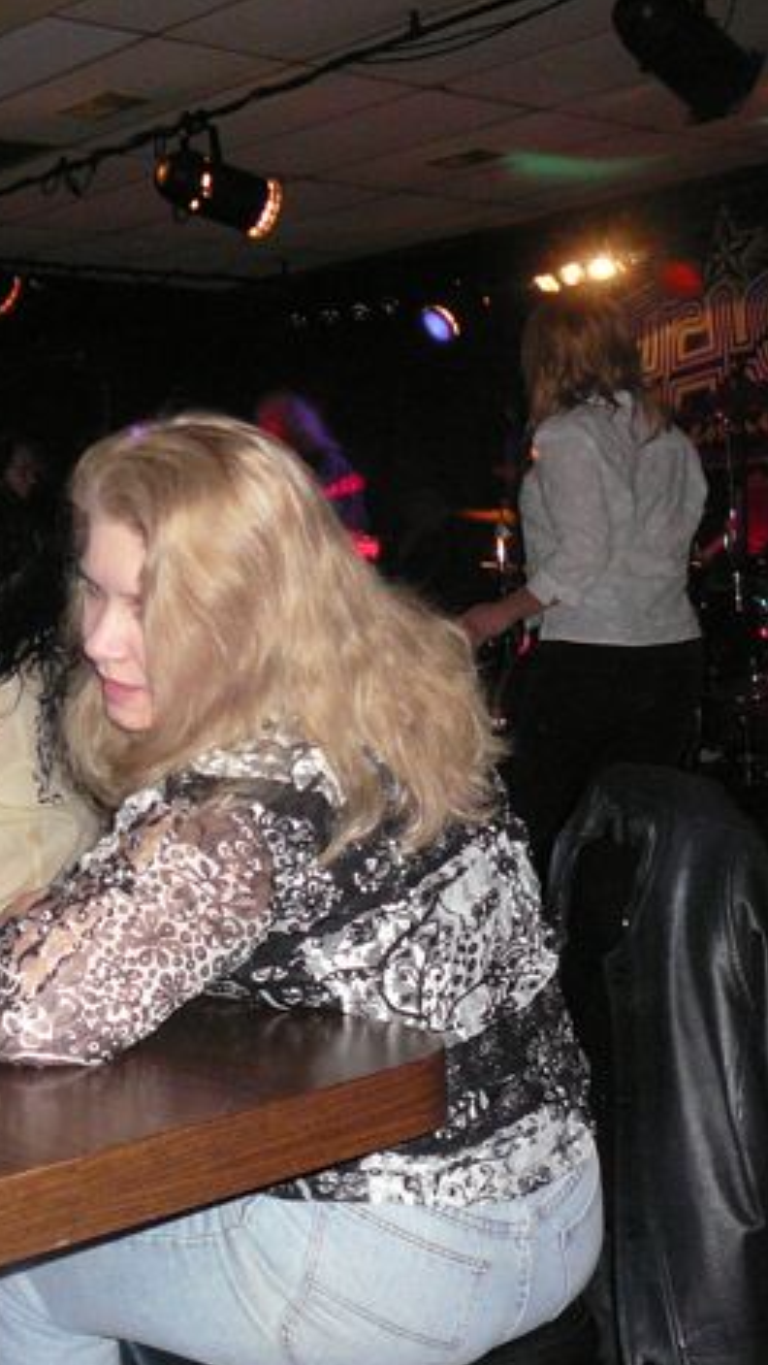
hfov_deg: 22.5
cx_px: 73
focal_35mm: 52
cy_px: 693
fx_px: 1882
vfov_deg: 39.9
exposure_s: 1/30
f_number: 2.8
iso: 250
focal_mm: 5.2
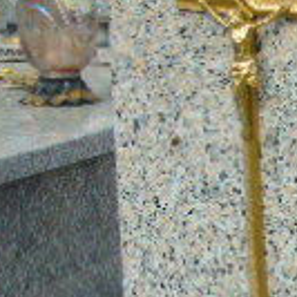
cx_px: 520
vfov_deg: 6.6
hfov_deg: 6.5
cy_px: 333
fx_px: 2563
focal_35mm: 264
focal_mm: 11
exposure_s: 1/400
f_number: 4.5
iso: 80
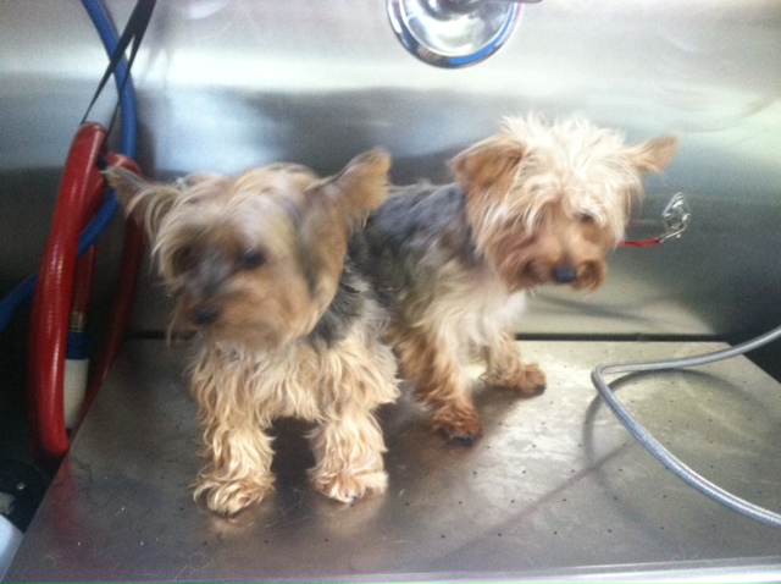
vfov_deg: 40.6
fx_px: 788
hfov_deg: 52.7
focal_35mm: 35
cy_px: 292
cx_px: 390
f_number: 2.8
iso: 320
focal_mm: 3.85
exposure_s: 1/15
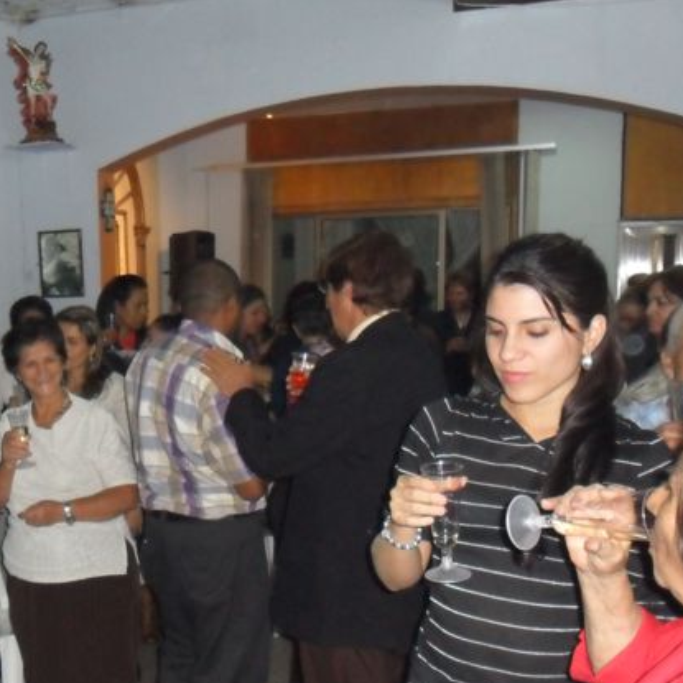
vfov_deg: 36.4
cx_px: 142
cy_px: 464
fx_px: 1027
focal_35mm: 46
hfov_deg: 35.7
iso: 400
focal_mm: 4.9
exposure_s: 1/45
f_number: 3.5
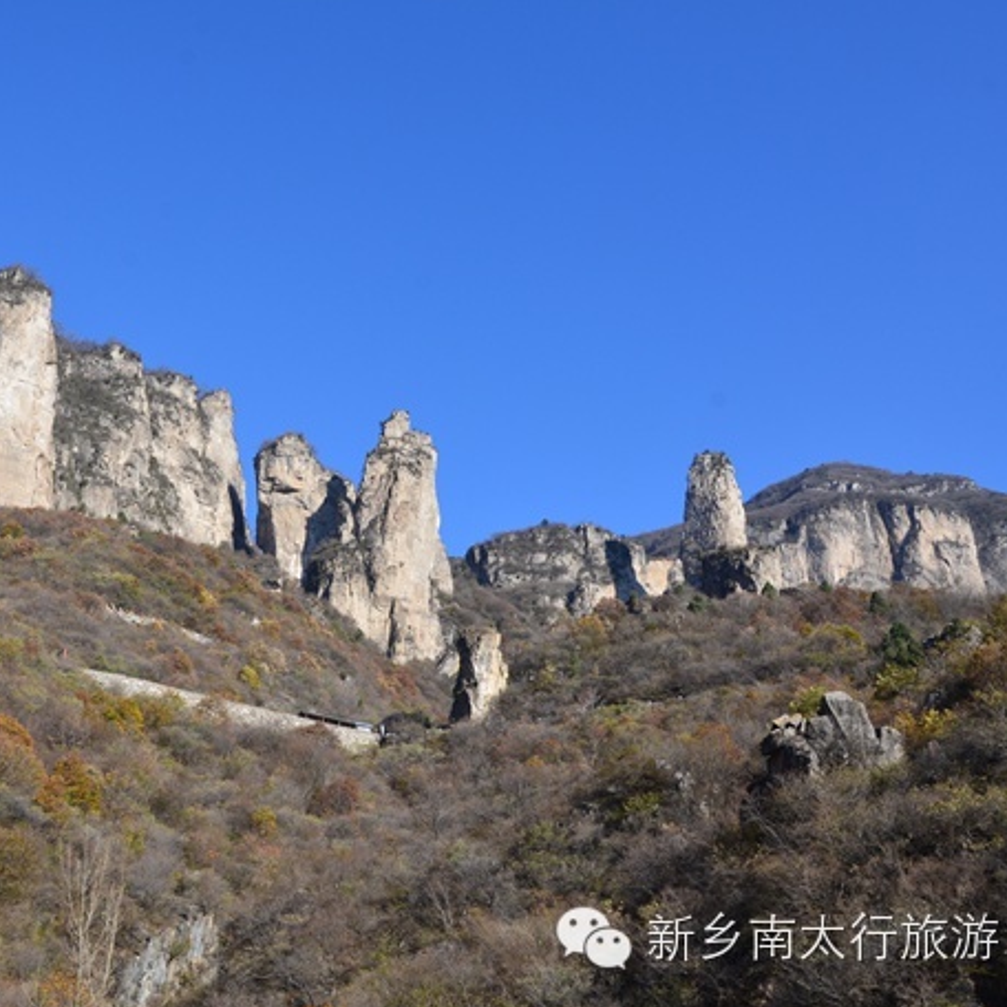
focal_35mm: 43
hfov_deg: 38.4
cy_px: 506
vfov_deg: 39.2
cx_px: 276
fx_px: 1415
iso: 180
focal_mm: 22
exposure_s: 1/125
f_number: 11
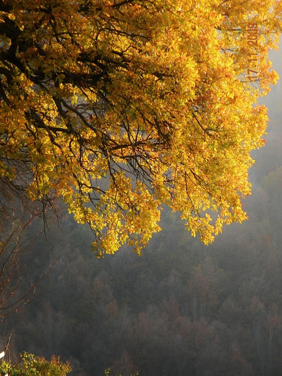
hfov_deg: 10.5
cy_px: 188
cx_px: 141
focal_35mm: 141
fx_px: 1532
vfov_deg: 14.0
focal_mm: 25
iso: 64
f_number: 4.5
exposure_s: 1/71.2
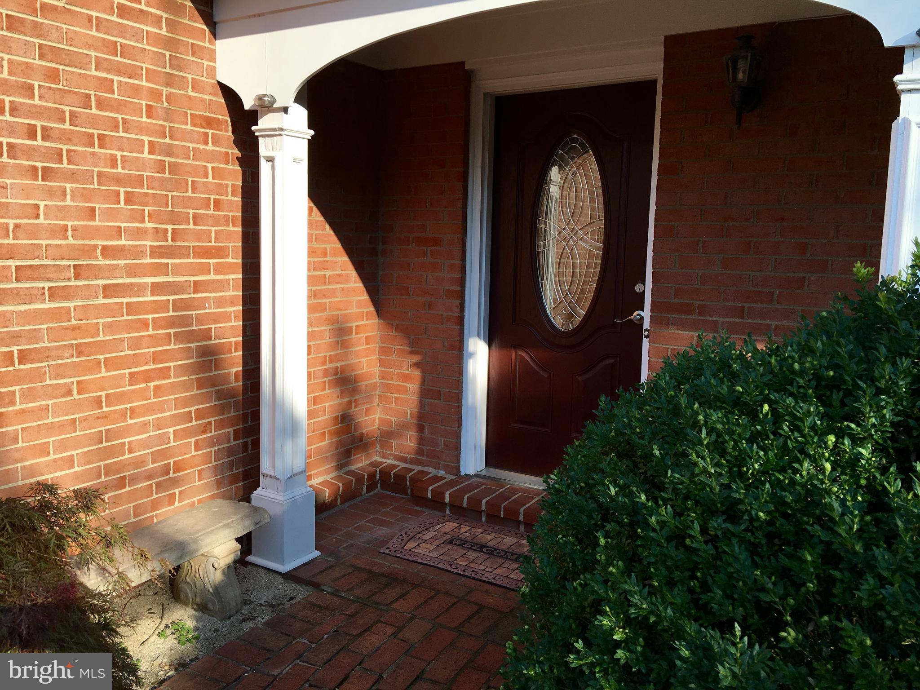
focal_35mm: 29
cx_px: 460
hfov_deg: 61.7
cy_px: 345
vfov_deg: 48.2
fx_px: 771
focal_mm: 4.15
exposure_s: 1/845
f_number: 2.2
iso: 25
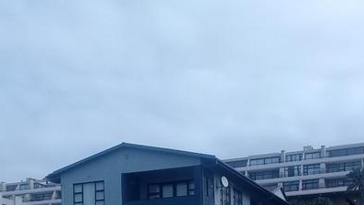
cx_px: 163
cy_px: 261
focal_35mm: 68
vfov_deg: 16.8
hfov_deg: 31.0
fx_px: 657
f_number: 2.2
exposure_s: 1/1522
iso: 64
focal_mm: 3.3
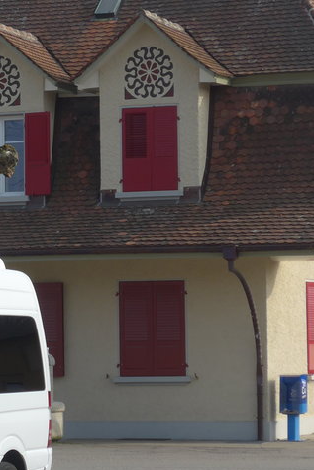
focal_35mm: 197
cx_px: -88
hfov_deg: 6.9
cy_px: 255
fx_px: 2575
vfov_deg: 10.4
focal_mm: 16
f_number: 4.4
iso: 80
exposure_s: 1/400
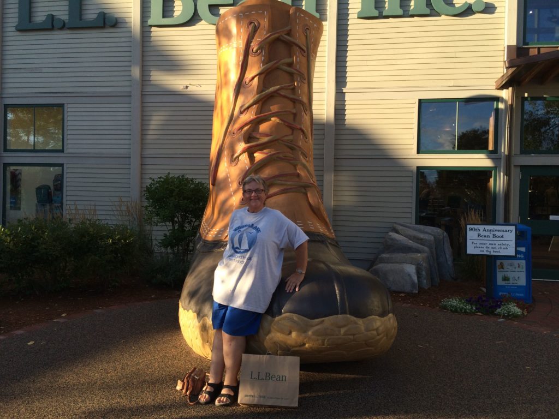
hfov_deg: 61.7
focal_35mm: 29
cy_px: 210
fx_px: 468
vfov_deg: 48.2
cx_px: 280
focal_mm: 4.15
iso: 32
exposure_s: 1/562
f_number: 2.2
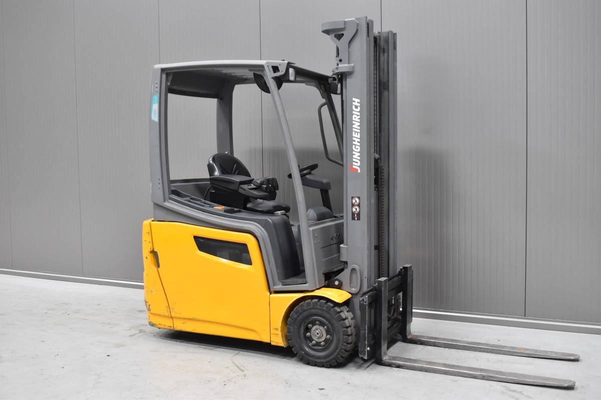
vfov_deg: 36.9
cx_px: 300
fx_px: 601
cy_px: 200
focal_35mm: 36
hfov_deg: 53.1
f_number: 5
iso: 1600
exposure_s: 1/40
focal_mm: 24
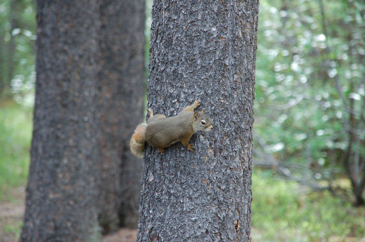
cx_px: 182
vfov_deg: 4.6
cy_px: 121
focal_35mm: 300
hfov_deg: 6.9
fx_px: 3039
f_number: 6.3
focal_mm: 200
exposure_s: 1/250
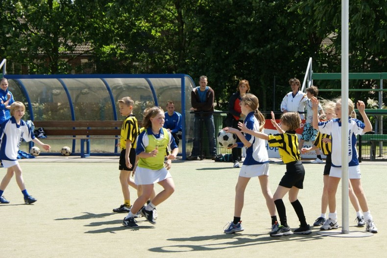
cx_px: 194
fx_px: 967
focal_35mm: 90
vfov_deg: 15.2
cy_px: 129
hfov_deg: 22.6
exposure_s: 1/400
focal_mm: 60
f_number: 6.3
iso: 200
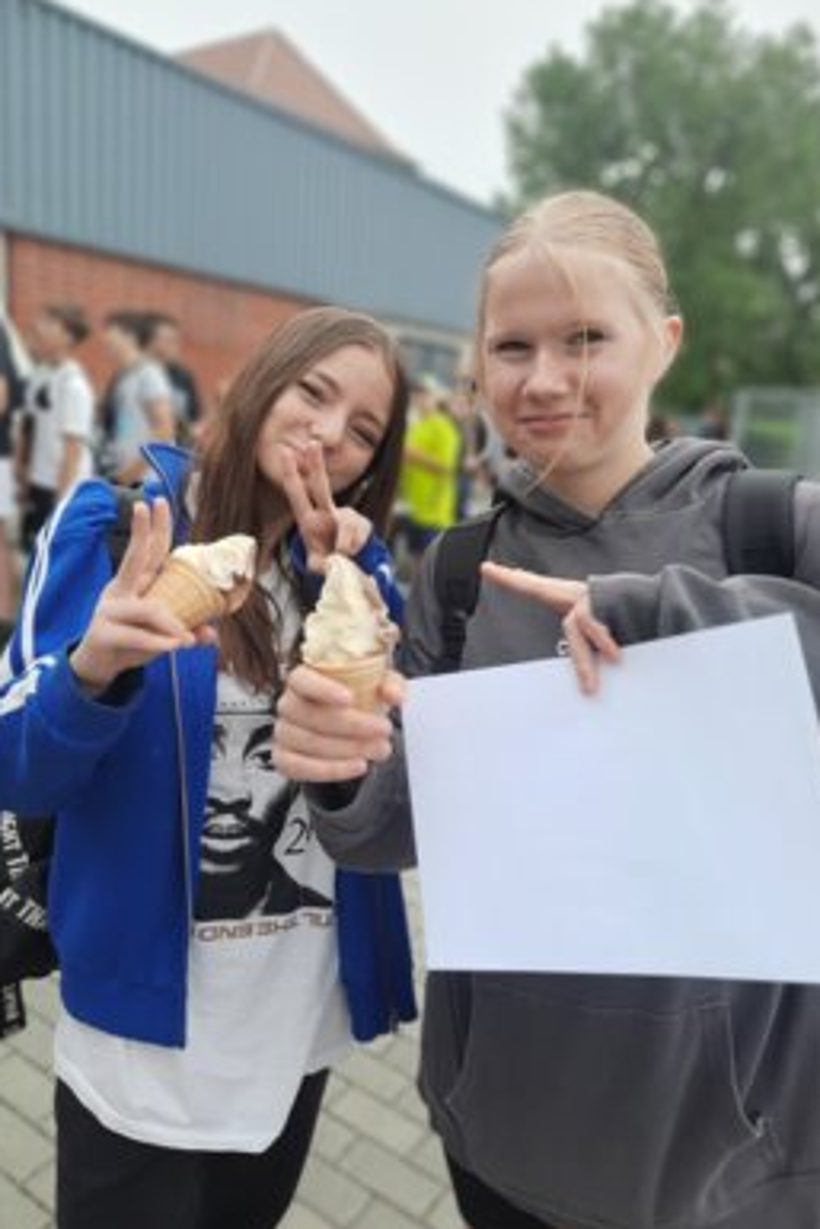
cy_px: 600
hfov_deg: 48.0
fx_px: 922
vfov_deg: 67.4
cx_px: 392
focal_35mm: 27
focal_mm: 4.6
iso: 32
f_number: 2
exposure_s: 1/428
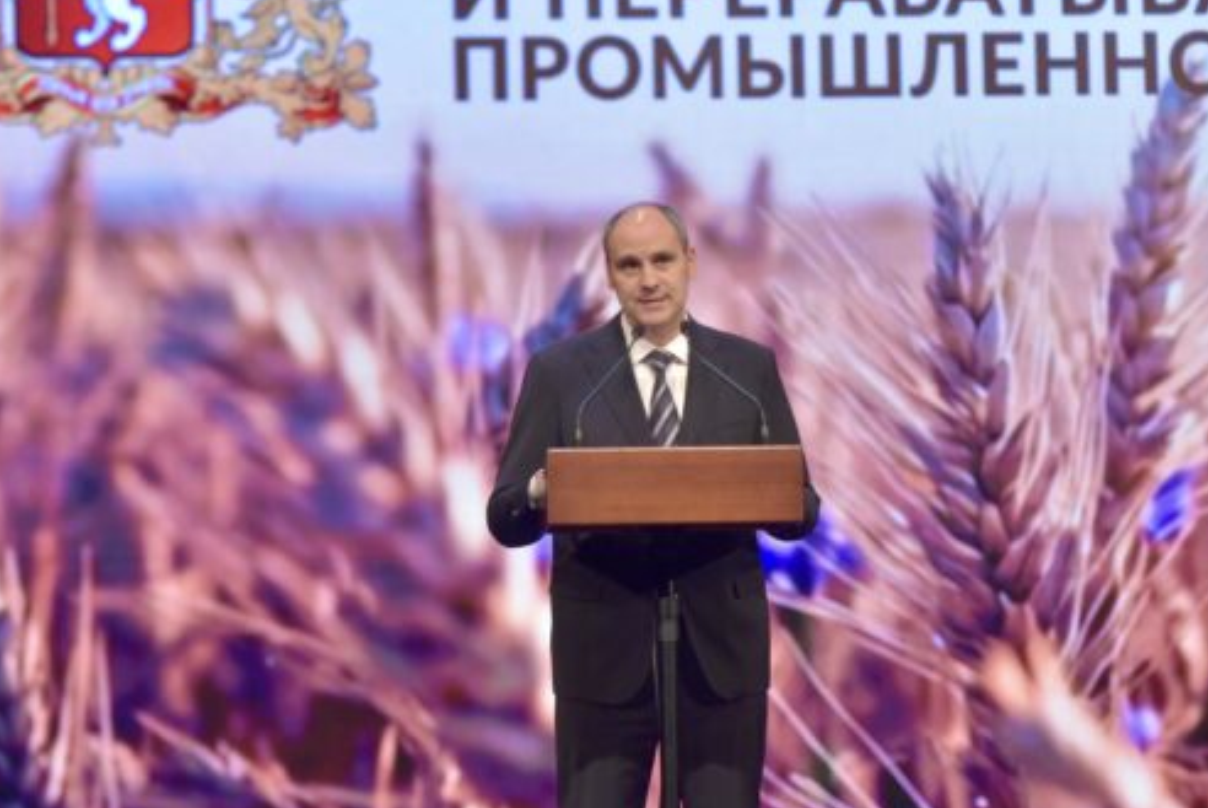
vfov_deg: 7.2
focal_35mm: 191
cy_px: 306
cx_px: 727
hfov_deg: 10.8
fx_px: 6415
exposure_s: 1/500
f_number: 2.8
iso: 3200
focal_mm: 135
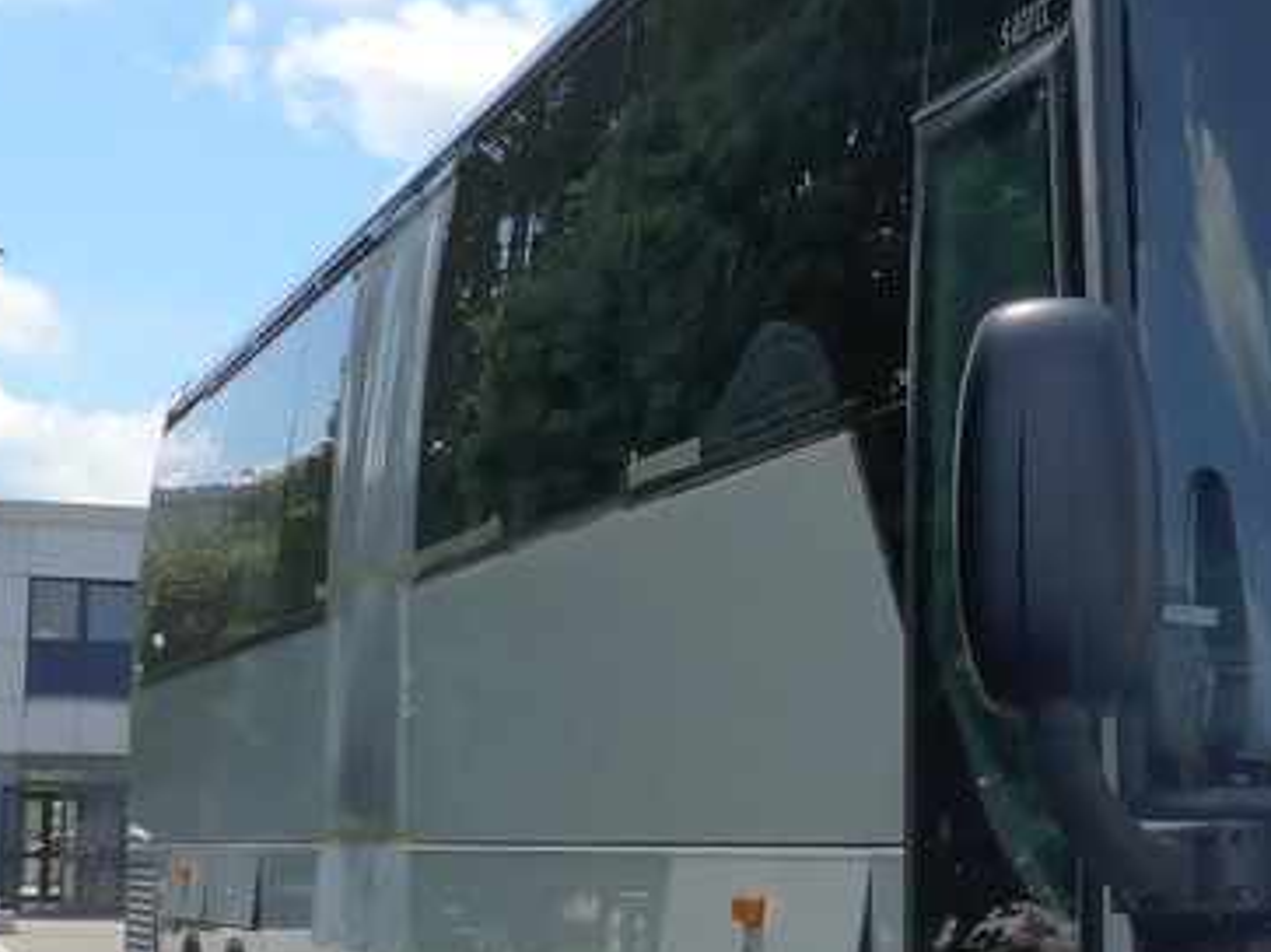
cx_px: 1712
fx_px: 3524
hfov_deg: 18.8
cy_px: 612
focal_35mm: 96
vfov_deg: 15.4
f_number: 4.5
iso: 160
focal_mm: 6
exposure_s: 1/640
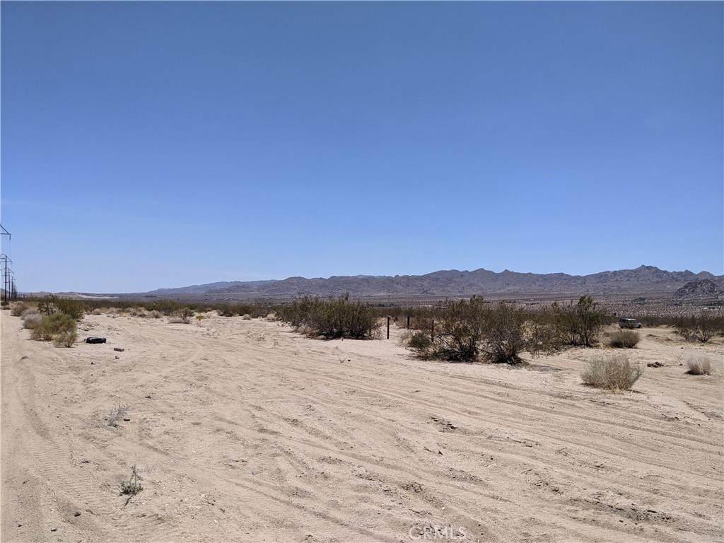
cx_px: 362
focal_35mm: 27
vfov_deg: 51.4
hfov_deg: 65.3
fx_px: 565
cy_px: 272
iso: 77
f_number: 1.8
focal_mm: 4.44
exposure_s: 1/5882
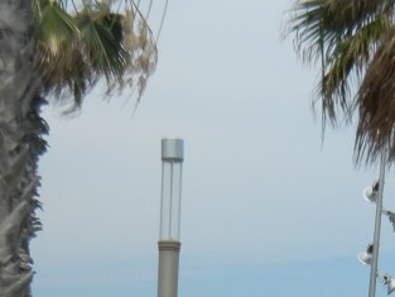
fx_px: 1119
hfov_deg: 20.0
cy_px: 401
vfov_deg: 14.4
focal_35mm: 98
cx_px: 255
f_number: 7
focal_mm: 5.4
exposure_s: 1/523
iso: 160
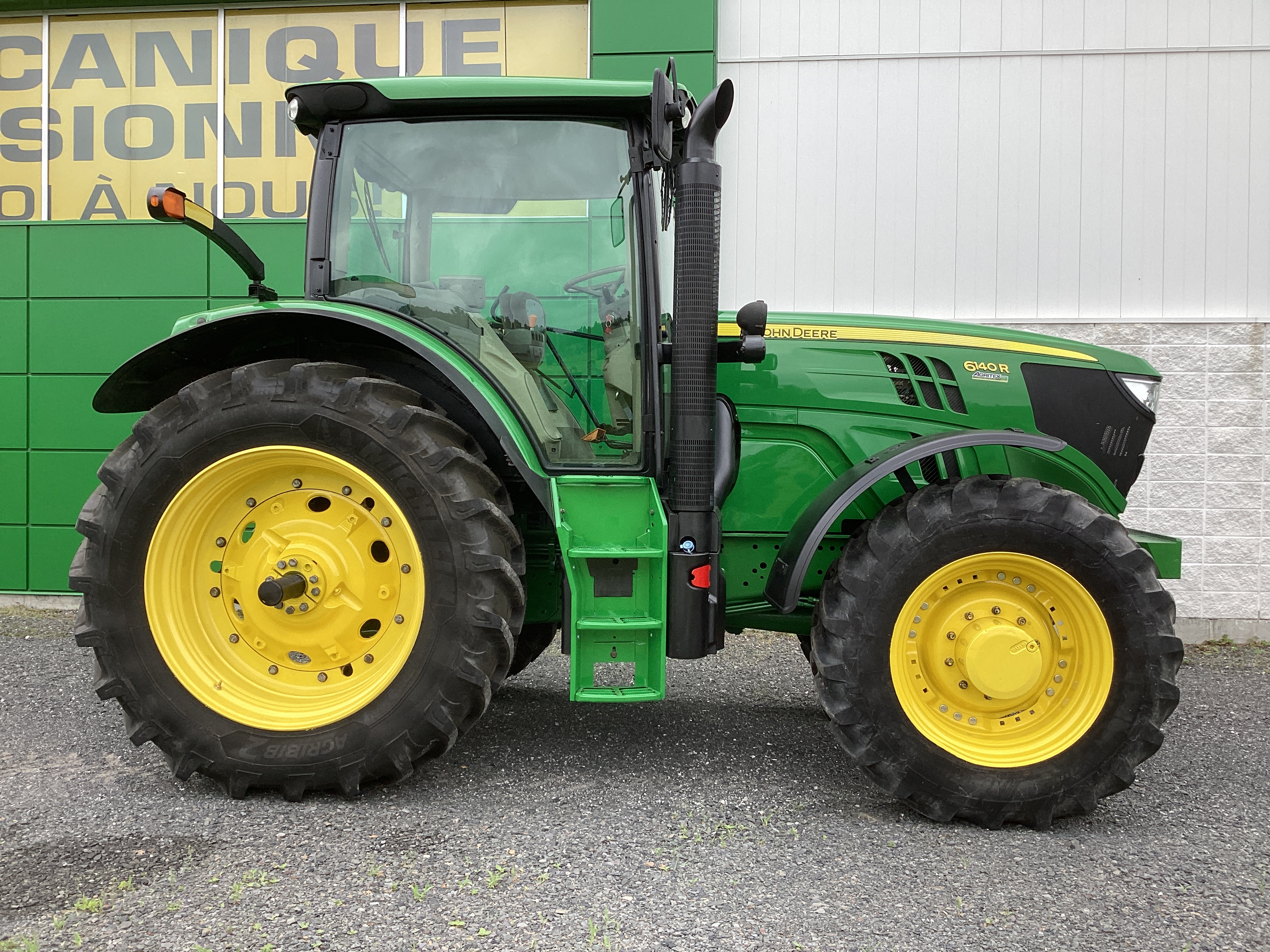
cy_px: 476
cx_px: 635
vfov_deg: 45.4
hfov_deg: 58.4
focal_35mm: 31
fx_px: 1137
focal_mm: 3.3
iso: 25
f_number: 2.4
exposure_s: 1/280
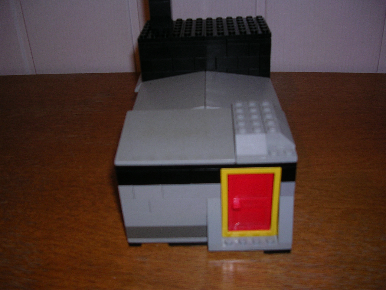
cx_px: 193
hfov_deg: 49.0
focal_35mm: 38
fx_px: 424
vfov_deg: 37.7
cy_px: 145
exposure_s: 1/60.1
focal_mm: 5.8
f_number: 2.8
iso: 50
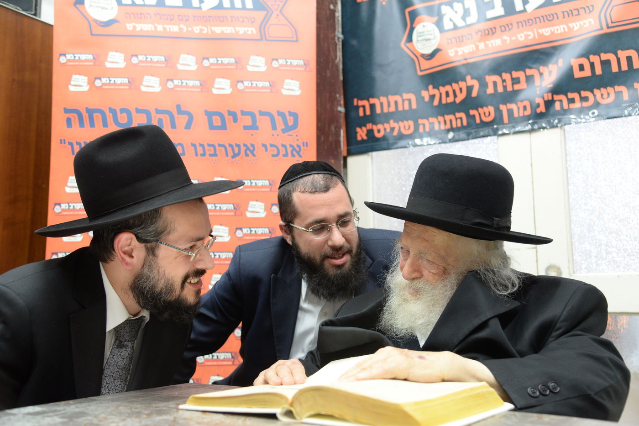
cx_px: 320
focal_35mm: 38
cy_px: 213
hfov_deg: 50.7
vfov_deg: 35.0
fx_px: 674
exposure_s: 1/100
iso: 1600
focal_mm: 38
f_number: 4
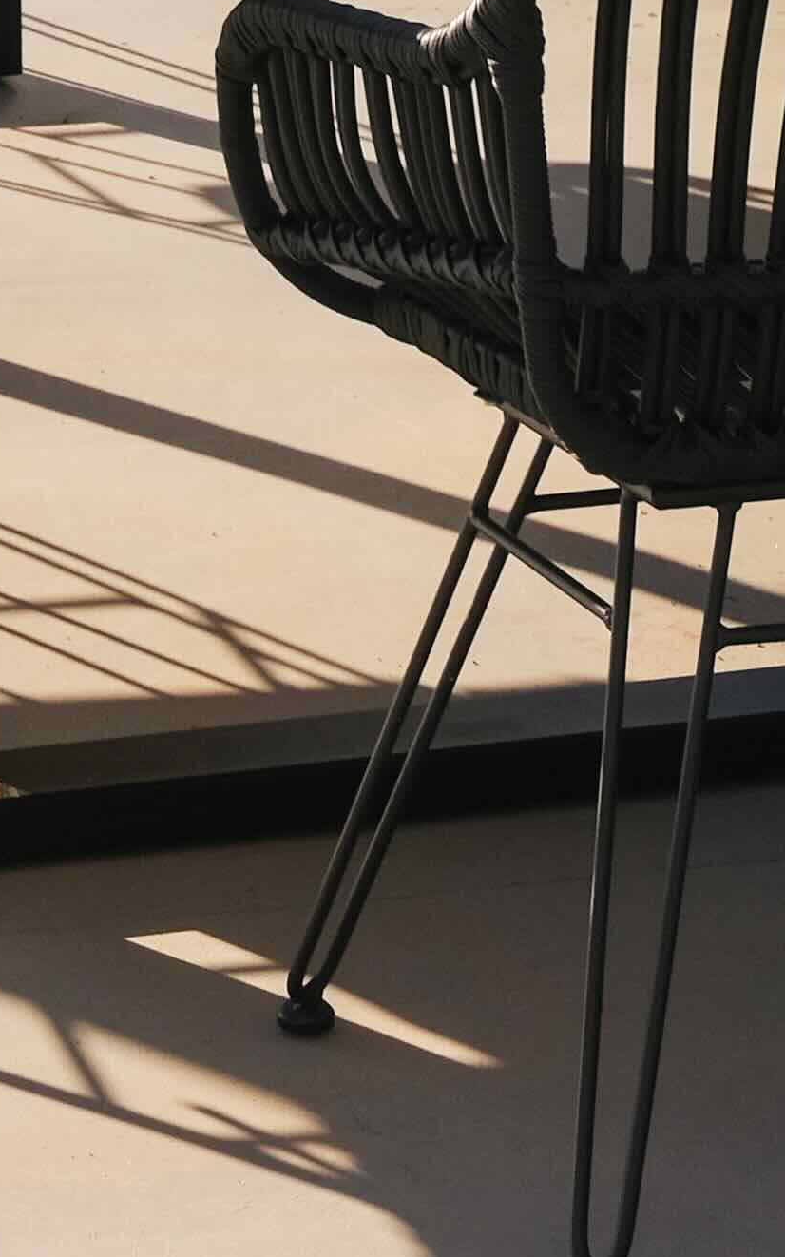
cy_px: -1613
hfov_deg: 6.5
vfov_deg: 9.4
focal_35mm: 202
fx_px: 6916
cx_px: -105
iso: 400
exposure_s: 1/640
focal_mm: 28.3
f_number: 8
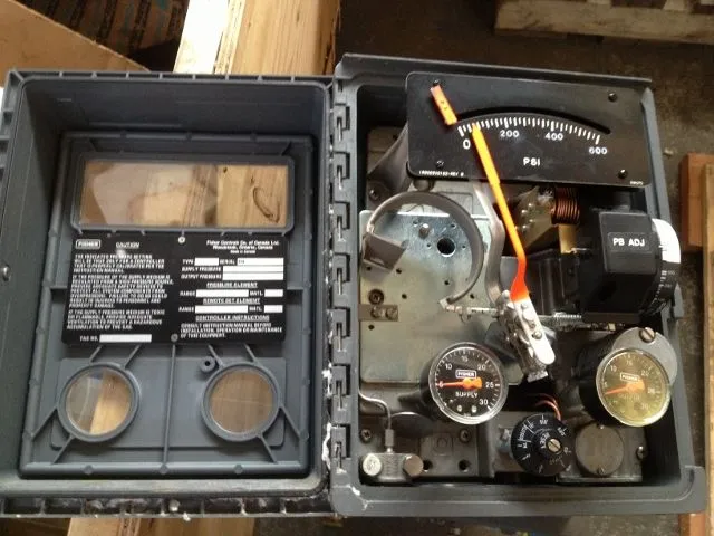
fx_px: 722
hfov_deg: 52.6
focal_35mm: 35
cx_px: 357
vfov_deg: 40.7
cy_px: 268
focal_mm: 4.28
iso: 250
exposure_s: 1/20
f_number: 2.4
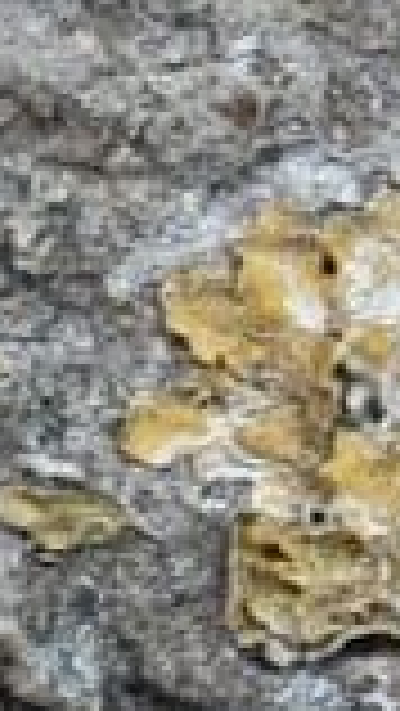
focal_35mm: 368
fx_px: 6932
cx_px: -1124
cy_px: 1638
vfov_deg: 5.7
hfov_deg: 3.2
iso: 50
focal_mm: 5.96
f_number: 1.6
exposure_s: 1/50
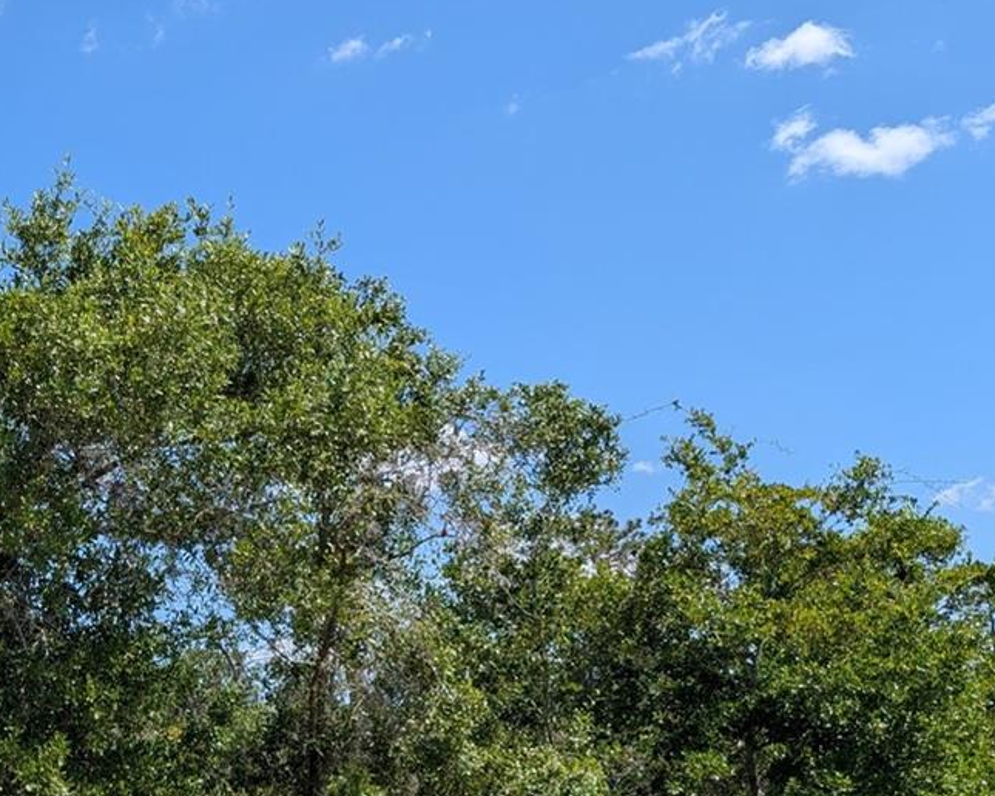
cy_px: 645
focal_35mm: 58
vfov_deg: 25.7
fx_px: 1708
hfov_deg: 29.6
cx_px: -74
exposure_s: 1/1110
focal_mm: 6.9
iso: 20
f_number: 1.68
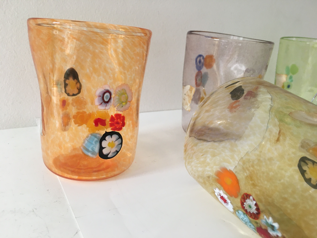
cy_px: 119
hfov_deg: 61.7
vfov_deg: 48.2
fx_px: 266
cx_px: 158
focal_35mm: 29
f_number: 2.2
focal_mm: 4.15
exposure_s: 1/33
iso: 50
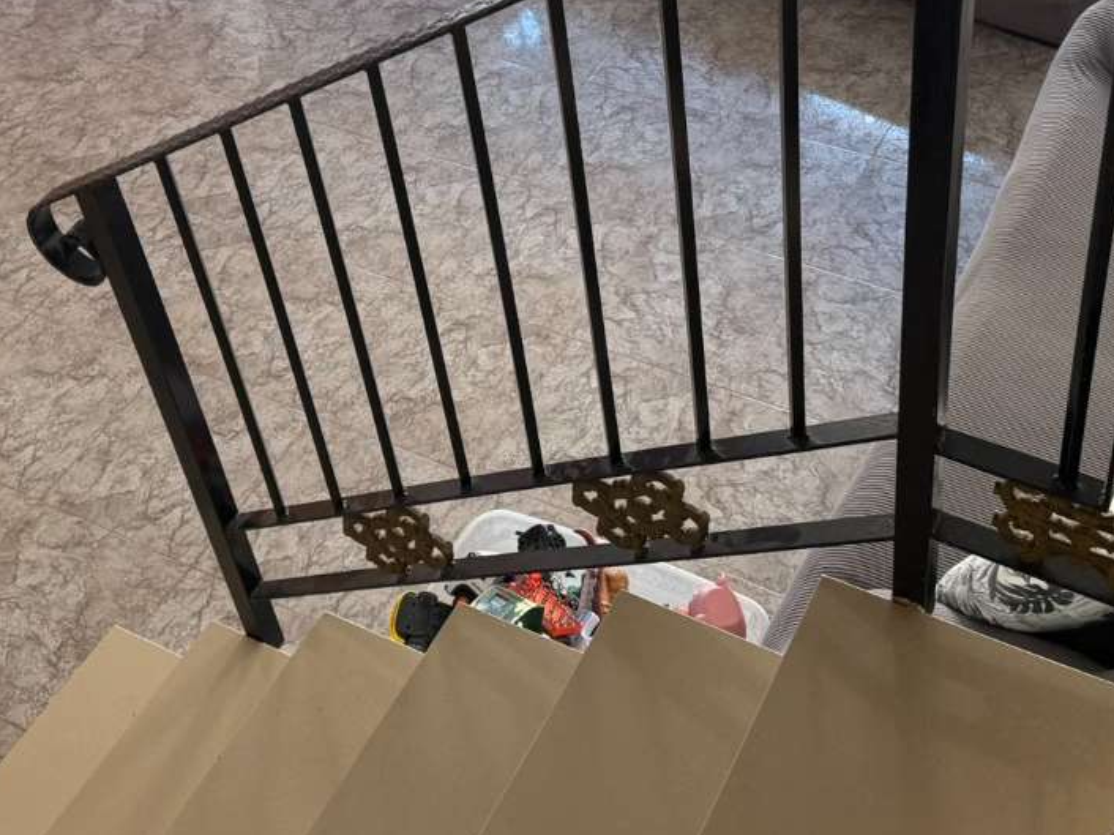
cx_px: 664
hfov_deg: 37.4
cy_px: 89
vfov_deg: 27.5
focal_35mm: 51
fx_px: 1641
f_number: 1.78
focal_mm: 6.76
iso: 160
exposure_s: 1/100
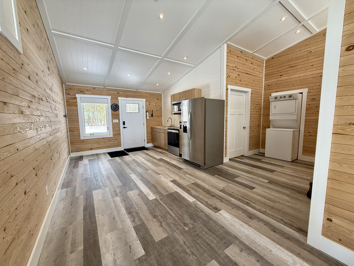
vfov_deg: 85.7
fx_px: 143
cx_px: 177
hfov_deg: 102.1
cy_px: 133
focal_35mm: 14
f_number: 2.2
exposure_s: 1/120
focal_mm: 2.22
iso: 100
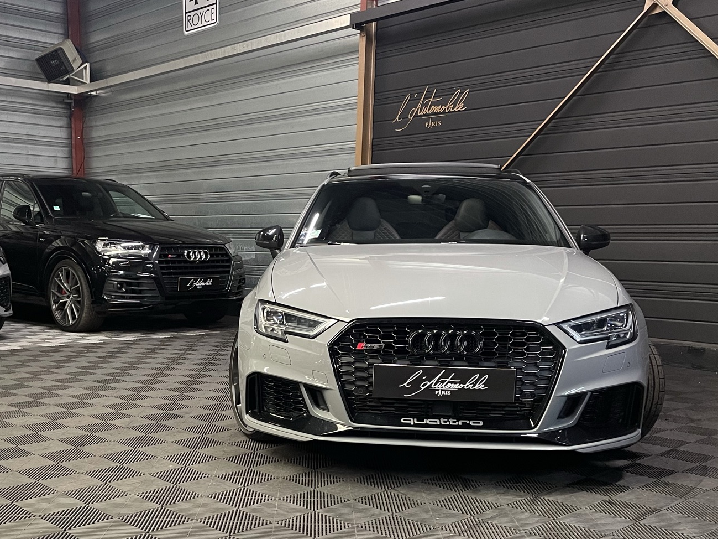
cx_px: 250
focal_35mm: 41
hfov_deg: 45.2
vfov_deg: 34.5
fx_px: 850
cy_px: 389
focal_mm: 4.2
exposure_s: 1/50
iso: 250
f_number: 1.6
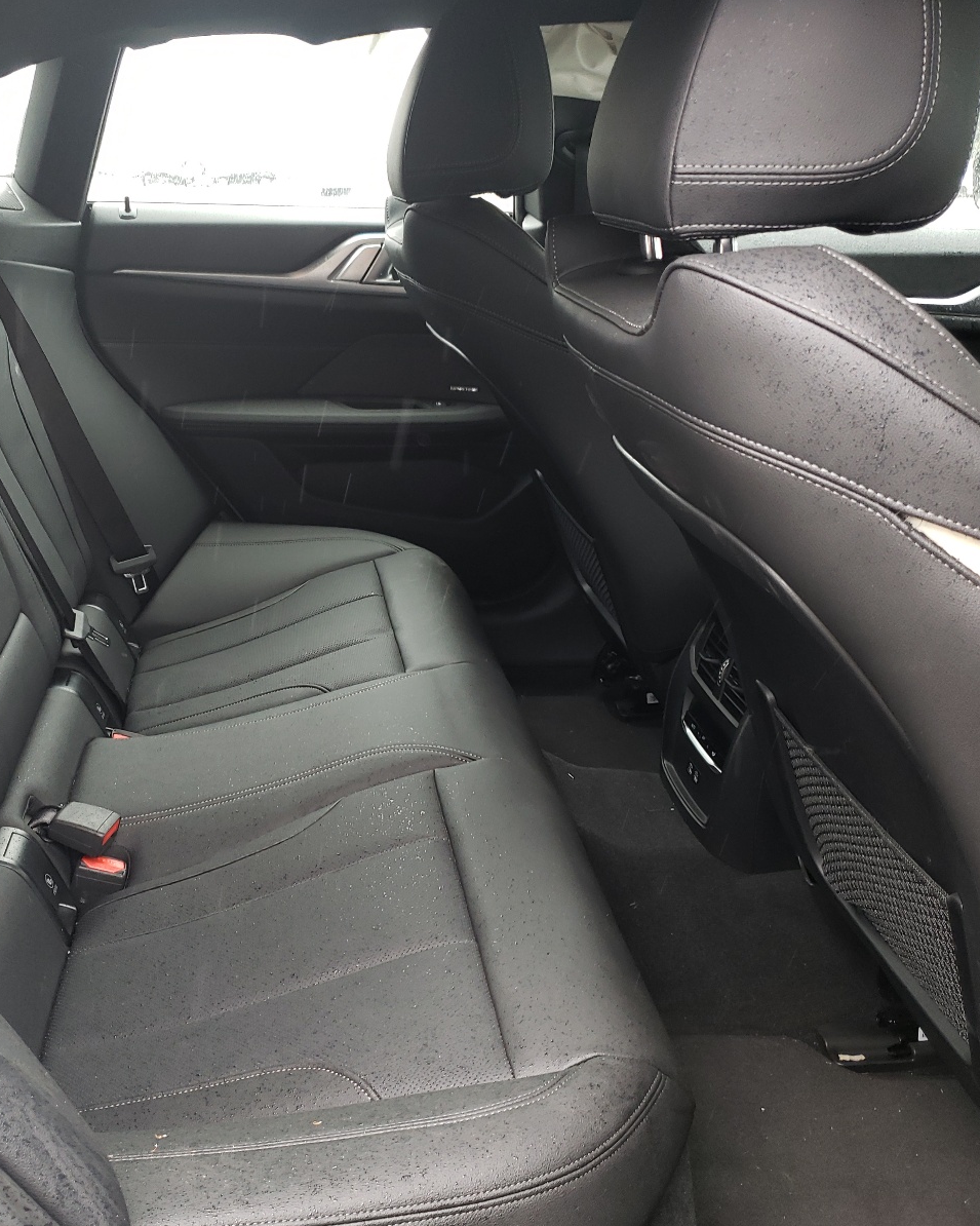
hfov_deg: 42.5
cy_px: 613
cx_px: 299
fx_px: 1233
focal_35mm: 34
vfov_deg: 52.8
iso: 78
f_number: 1.5
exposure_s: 1/120
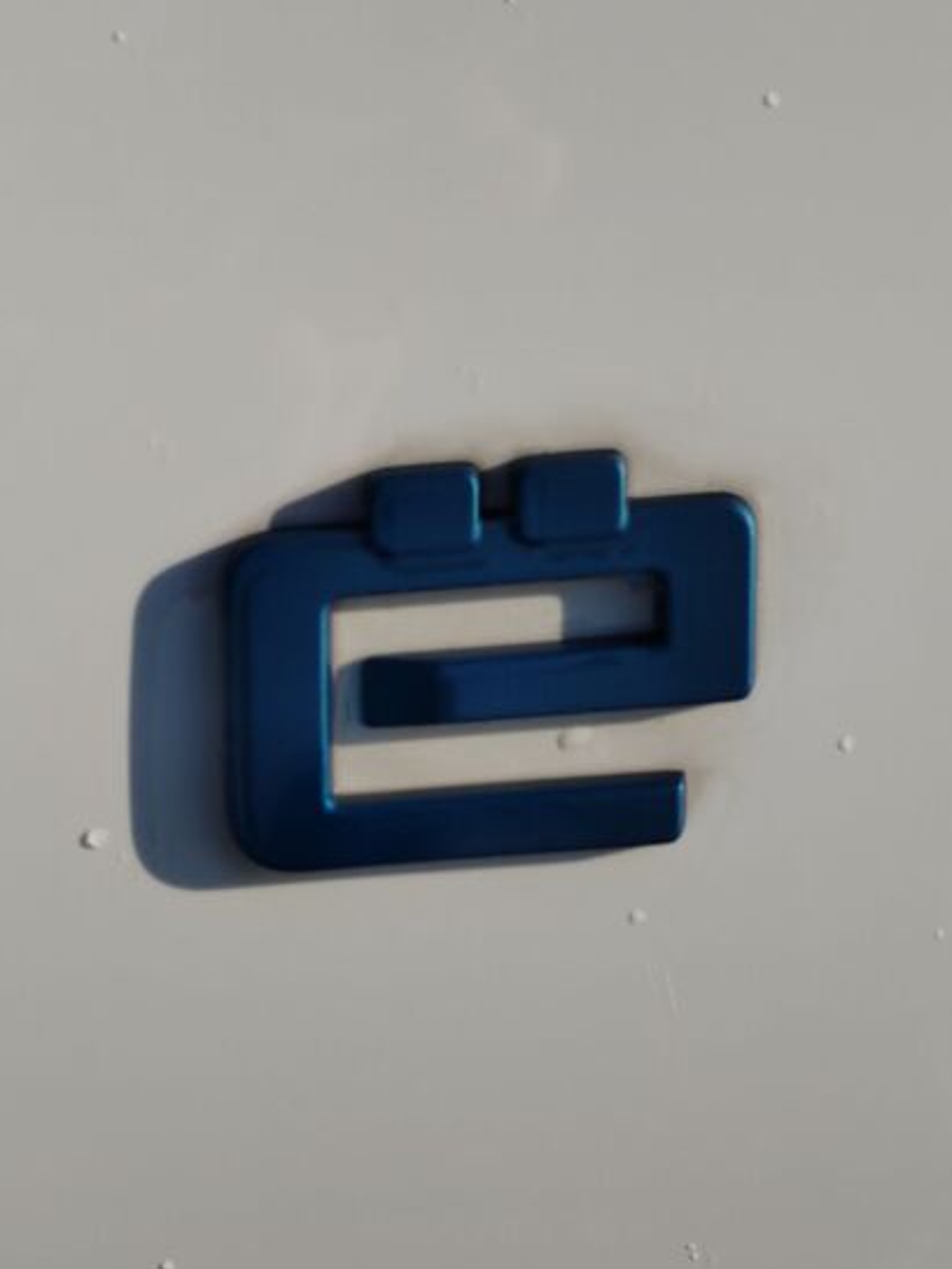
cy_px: 637
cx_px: 502
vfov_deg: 26.7
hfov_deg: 20.2
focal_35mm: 73
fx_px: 2677
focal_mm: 5.52
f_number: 1.9
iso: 100
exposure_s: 1/1595
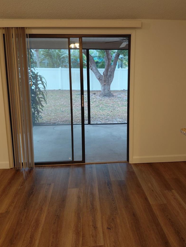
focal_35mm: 29
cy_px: 108
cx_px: 99
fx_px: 208
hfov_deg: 48.2
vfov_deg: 61.4
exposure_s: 1/60
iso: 160
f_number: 1.8
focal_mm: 4.69
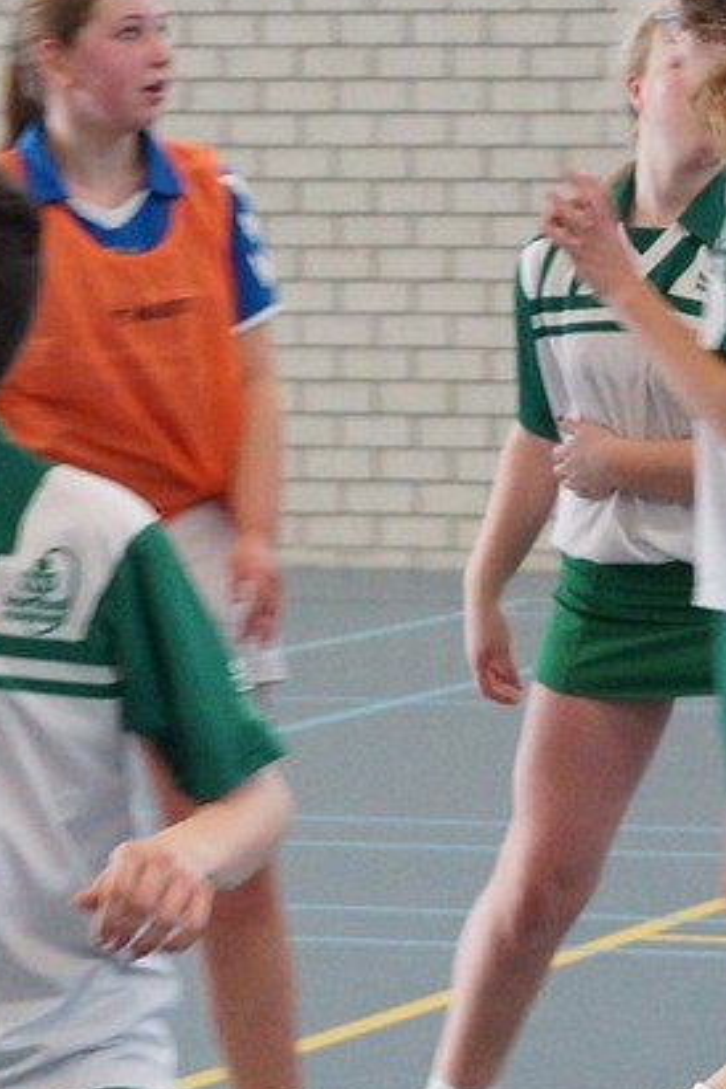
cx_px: 866
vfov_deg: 10.9
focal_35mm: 187
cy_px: 130
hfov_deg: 7.3
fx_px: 5656
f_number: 4
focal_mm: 50
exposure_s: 1/200
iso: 1250
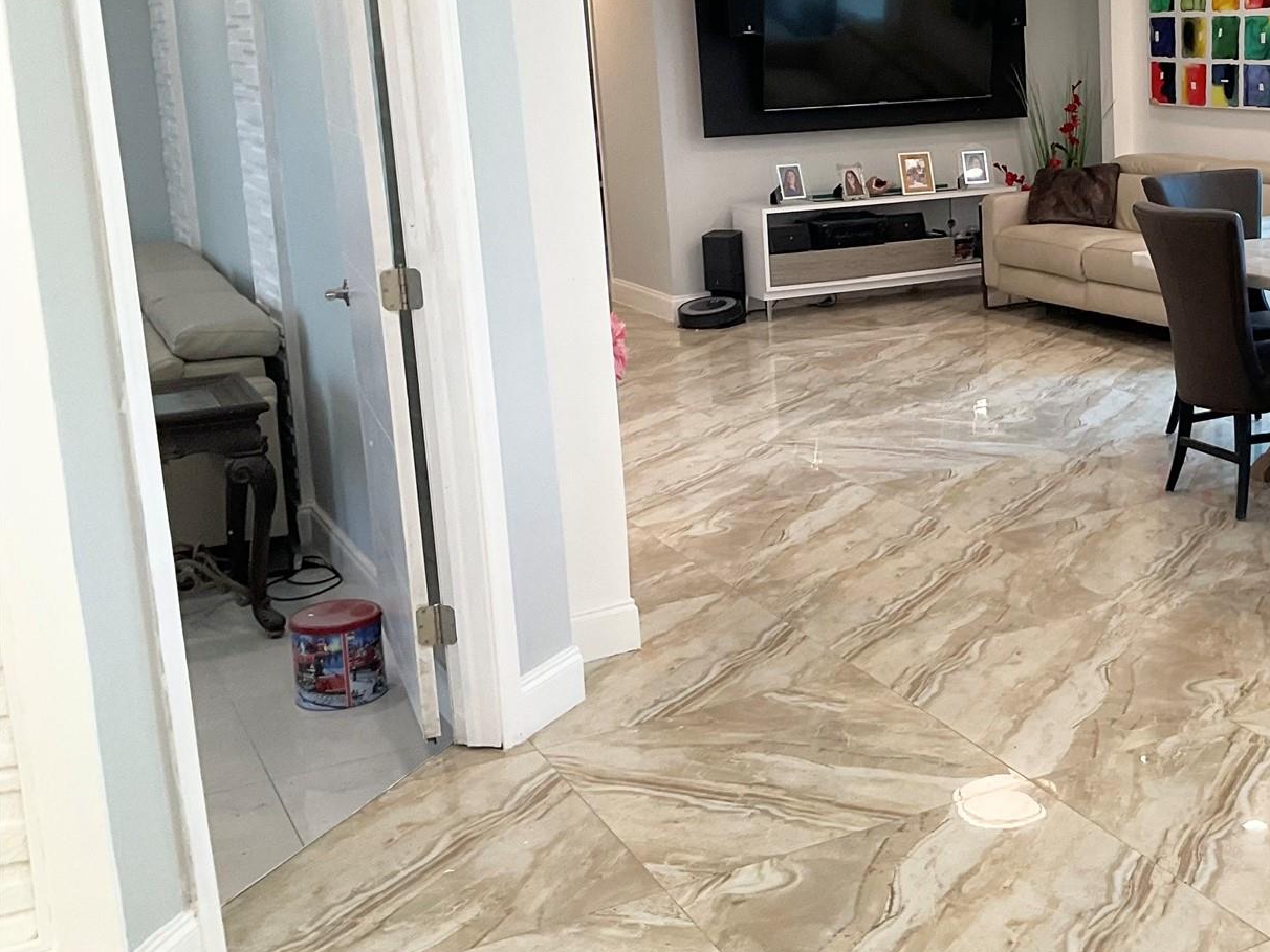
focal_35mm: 49
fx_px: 1798
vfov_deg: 29.5
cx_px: 1070
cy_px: 311
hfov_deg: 37.1
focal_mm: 3
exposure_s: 1/120
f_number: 1.8
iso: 64
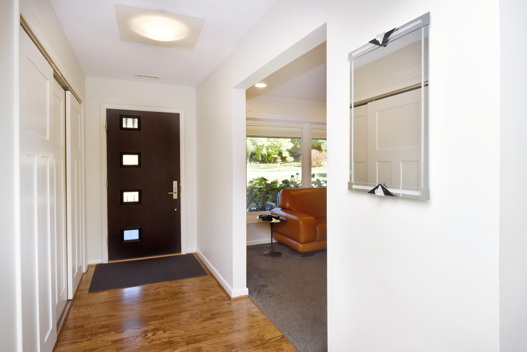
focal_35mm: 20
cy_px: 176
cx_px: 264
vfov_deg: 62.0
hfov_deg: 84.0
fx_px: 293
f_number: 13
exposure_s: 1/60
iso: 800
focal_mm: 20
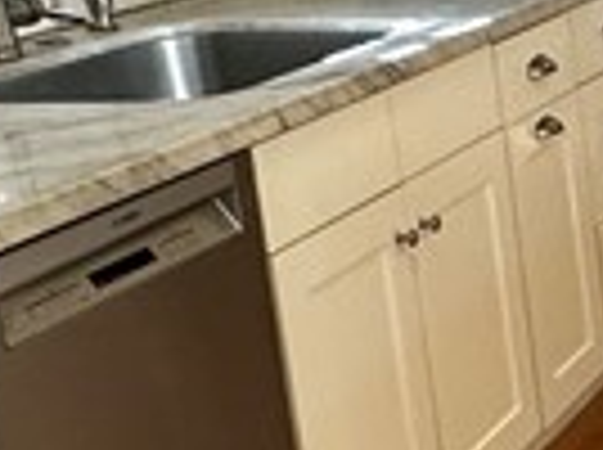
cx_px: 1444
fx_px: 1861
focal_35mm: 107
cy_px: 238
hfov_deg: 13.5
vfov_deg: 13.8
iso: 200
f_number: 2.2
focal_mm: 2.22
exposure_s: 1/120
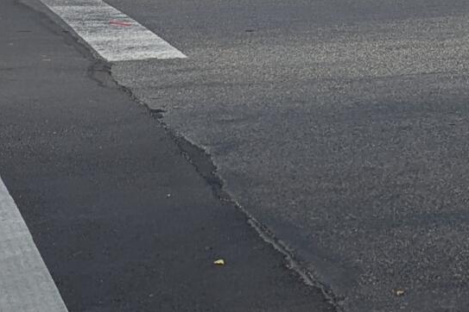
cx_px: 604
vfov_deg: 9.4
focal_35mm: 138
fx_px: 1798
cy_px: -296
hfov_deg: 14.3
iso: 58
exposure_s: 1/1471
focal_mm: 6.81
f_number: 1.85
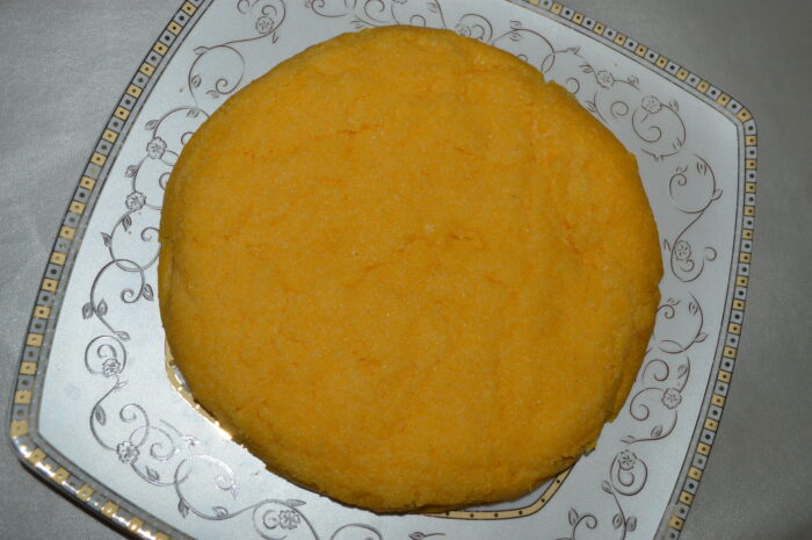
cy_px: 270
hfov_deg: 57.3
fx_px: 743
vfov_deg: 39.9
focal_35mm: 33
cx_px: 406
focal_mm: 22
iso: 100
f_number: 8
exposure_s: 1/60
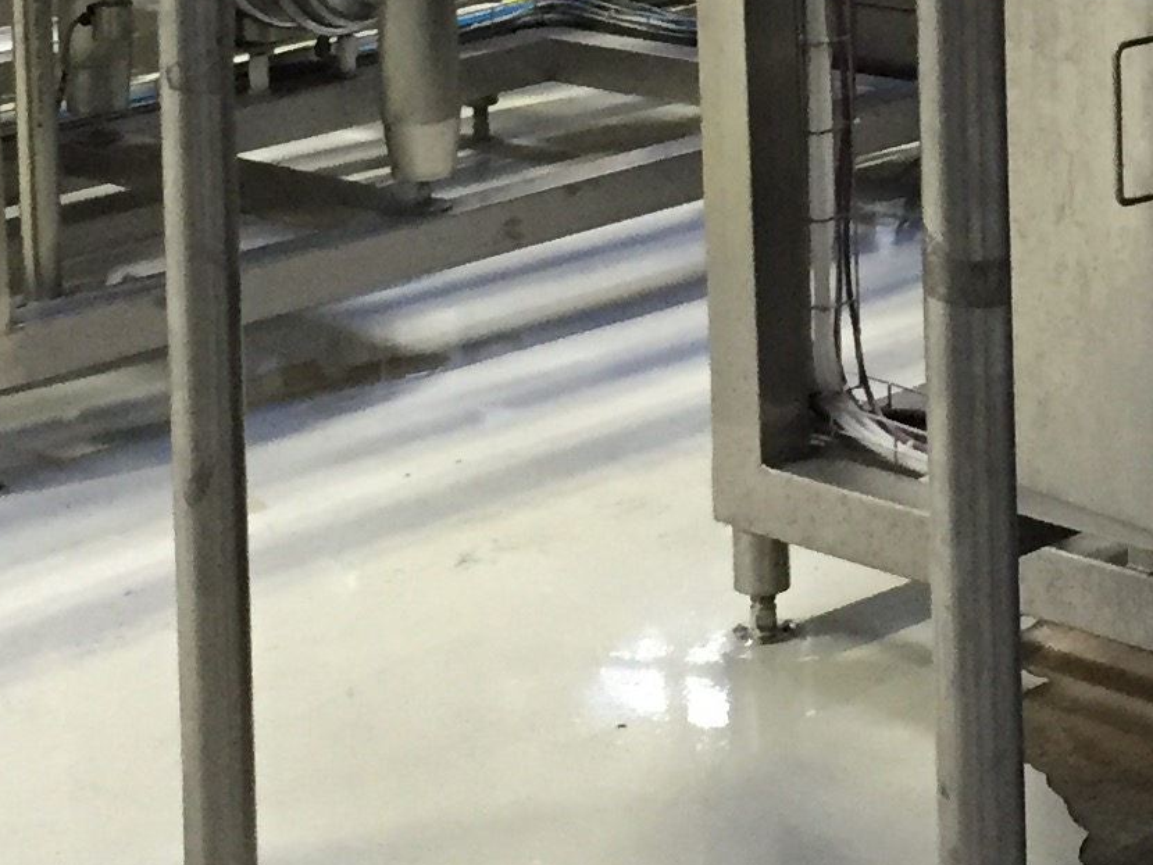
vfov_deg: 12.4
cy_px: -404
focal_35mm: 114
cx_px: 1045
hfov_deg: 17.0
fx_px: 3798
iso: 250
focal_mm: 4.15
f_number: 2.2
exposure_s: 1/33
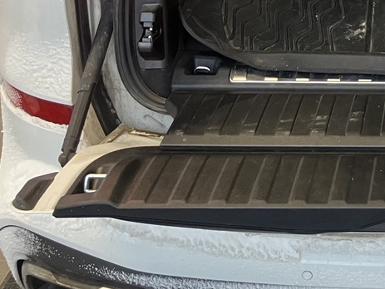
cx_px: 520
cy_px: -107
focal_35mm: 87
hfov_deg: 20.3
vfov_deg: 16.0
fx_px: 968
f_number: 1.8
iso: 80
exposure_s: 1/50
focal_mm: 3.99
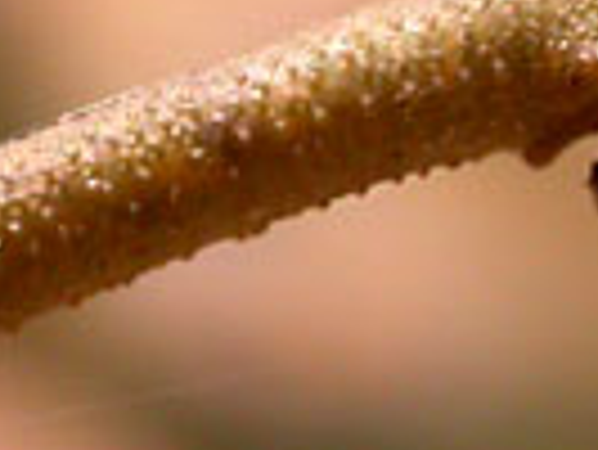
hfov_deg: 8.3
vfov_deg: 6.3
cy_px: -212
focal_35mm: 235
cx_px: 742
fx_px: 4063
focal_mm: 16.2
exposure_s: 1/186
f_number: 7
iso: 100
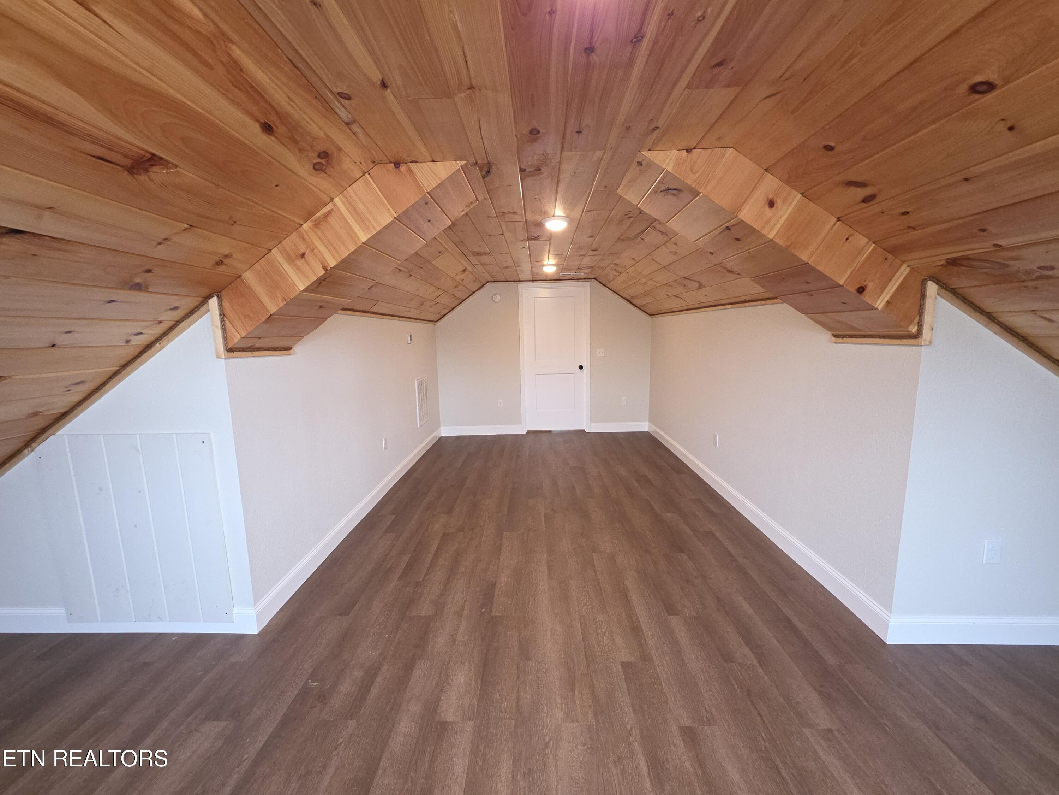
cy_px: 398
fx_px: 398
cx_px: 530
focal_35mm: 13
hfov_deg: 106.2
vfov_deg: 89.9
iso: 125
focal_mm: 2.2
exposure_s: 1/60
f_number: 1.9
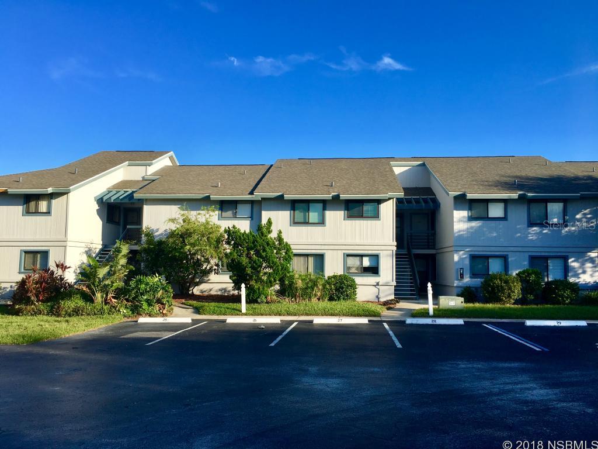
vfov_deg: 48.2
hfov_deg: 61.7
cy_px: 224
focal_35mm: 29
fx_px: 501
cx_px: 299
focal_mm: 4.15
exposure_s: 1/810
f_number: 2.2
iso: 25
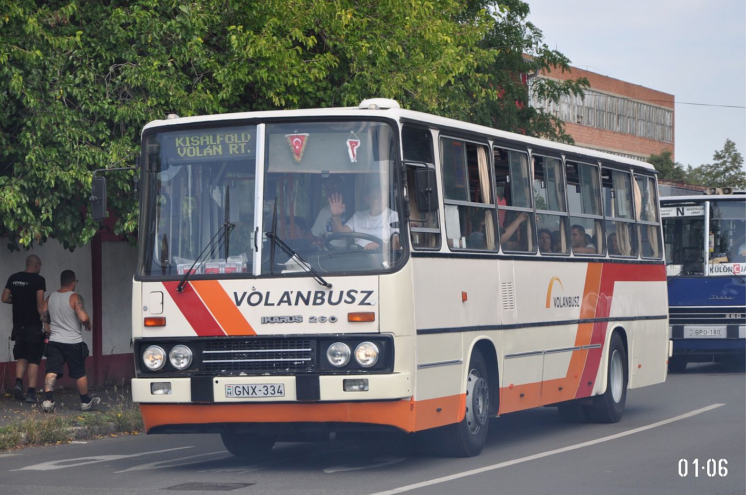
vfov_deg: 22.6
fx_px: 1242
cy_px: 248
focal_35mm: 60
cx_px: 373
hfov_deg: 33.4
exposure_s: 1/1000
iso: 400
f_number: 4.5
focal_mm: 40
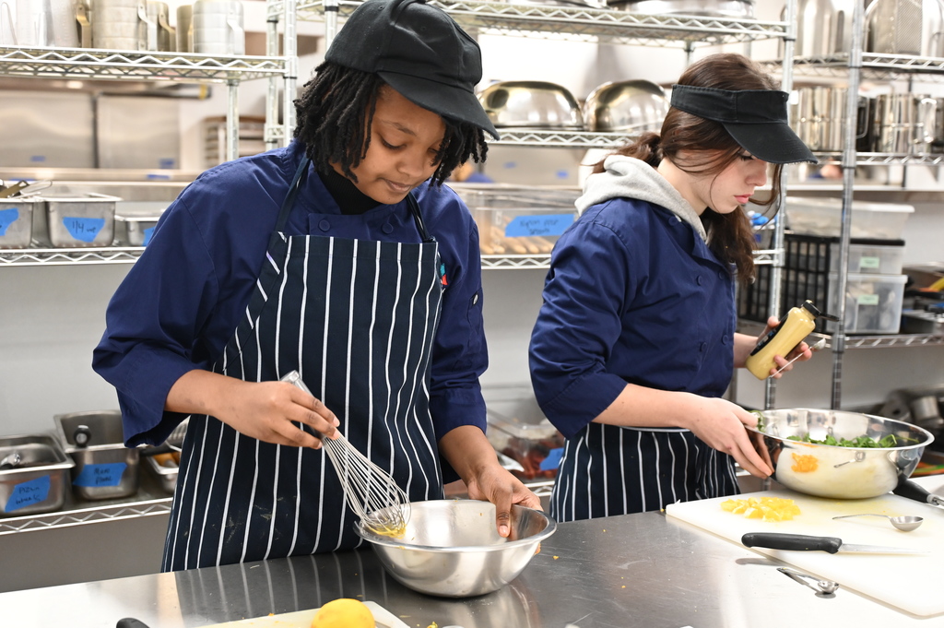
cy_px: 314
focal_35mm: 46
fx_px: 1205
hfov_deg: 42.8
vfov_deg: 29.2
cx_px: 472
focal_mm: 46
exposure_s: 1/125
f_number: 4
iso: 2200
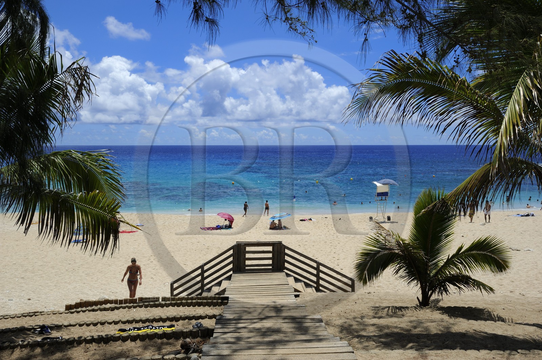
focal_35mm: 32
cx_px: 271
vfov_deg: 41.0
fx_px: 481
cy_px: 180
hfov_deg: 58.8
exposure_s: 1/160
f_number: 18
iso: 200
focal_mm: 32
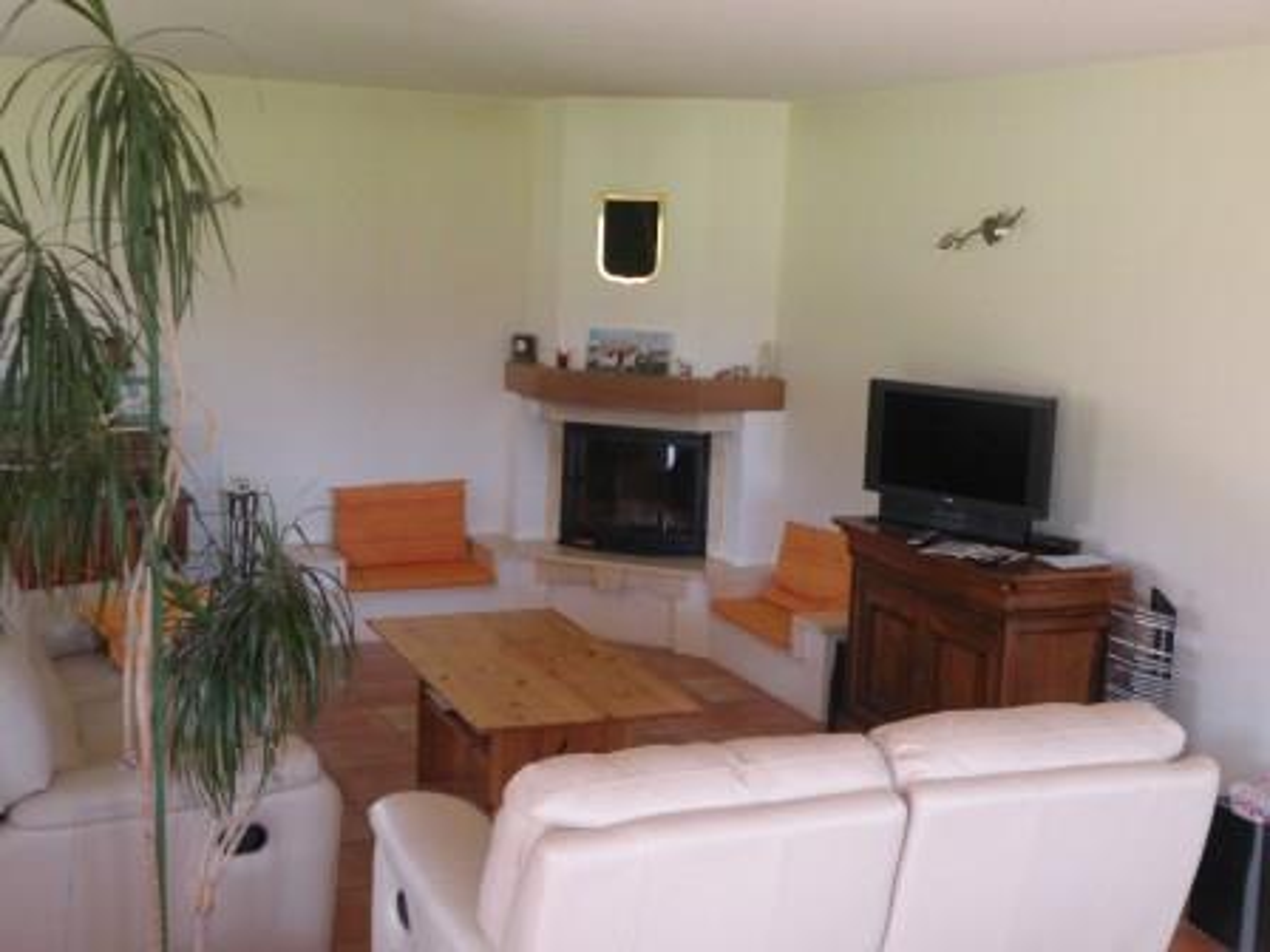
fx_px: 1541
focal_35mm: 42
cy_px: 476
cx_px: 635
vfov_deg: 34.3
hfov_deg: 44.8
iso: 302
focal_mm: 7.4
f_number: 3.2
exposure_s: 1/65.6
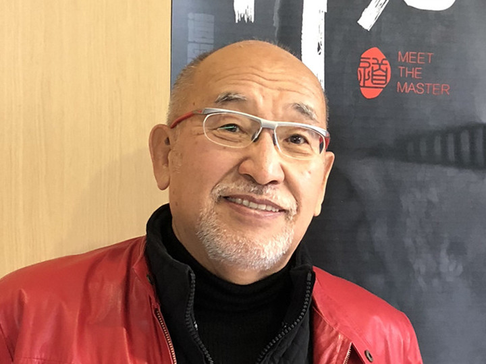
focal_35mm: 28
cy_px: 182
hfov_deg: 63.4
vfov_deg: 49.7
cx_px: 243
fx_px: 393
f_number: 1.8
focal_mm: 3.99
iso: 100
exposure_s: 1/17
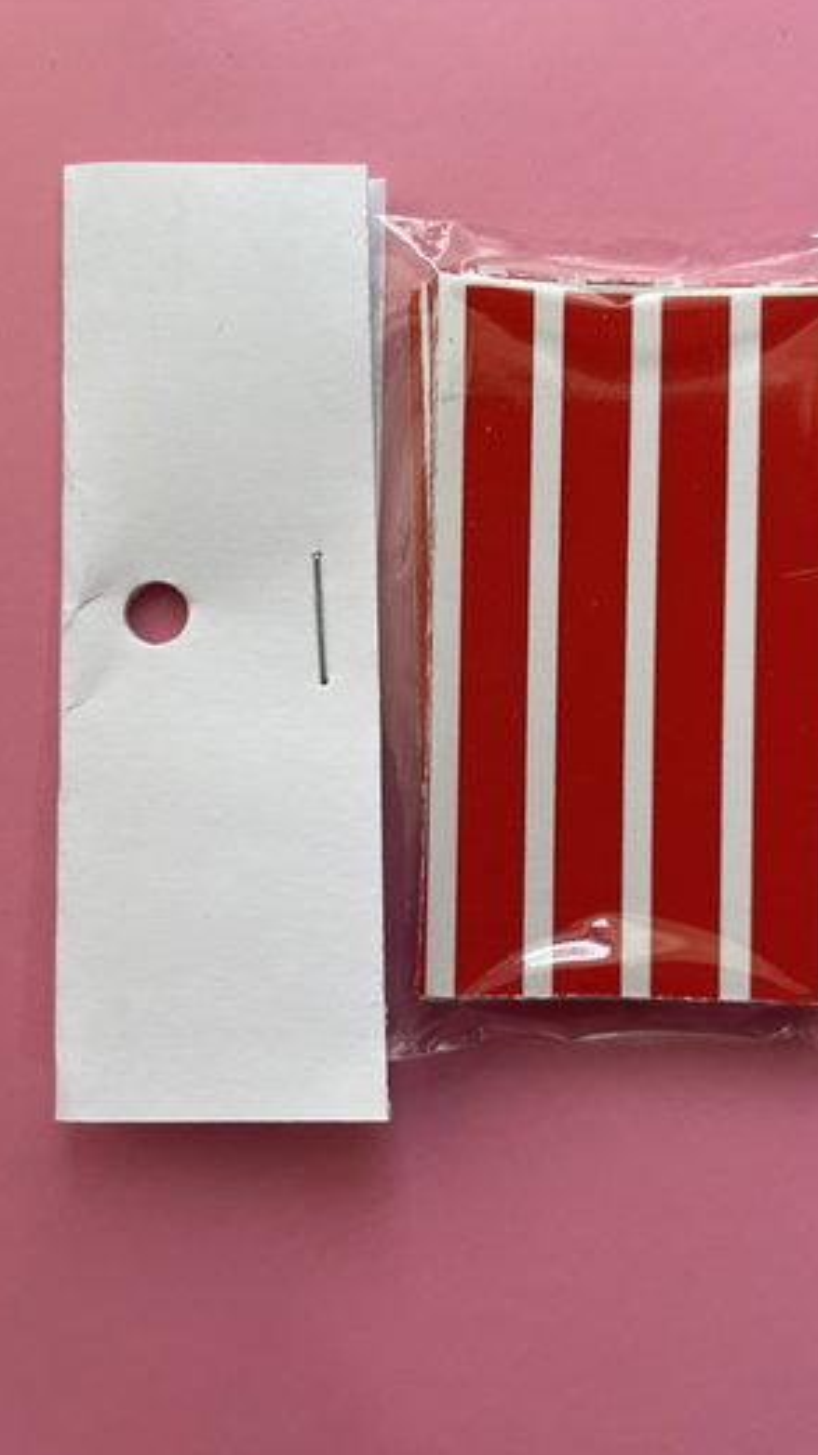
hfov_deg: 40.1
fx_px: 1118
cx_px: 461
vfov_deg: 66.1
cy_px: 725
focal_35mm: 29
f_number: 1.6
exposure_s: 1/121
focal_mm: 4.2
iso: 64
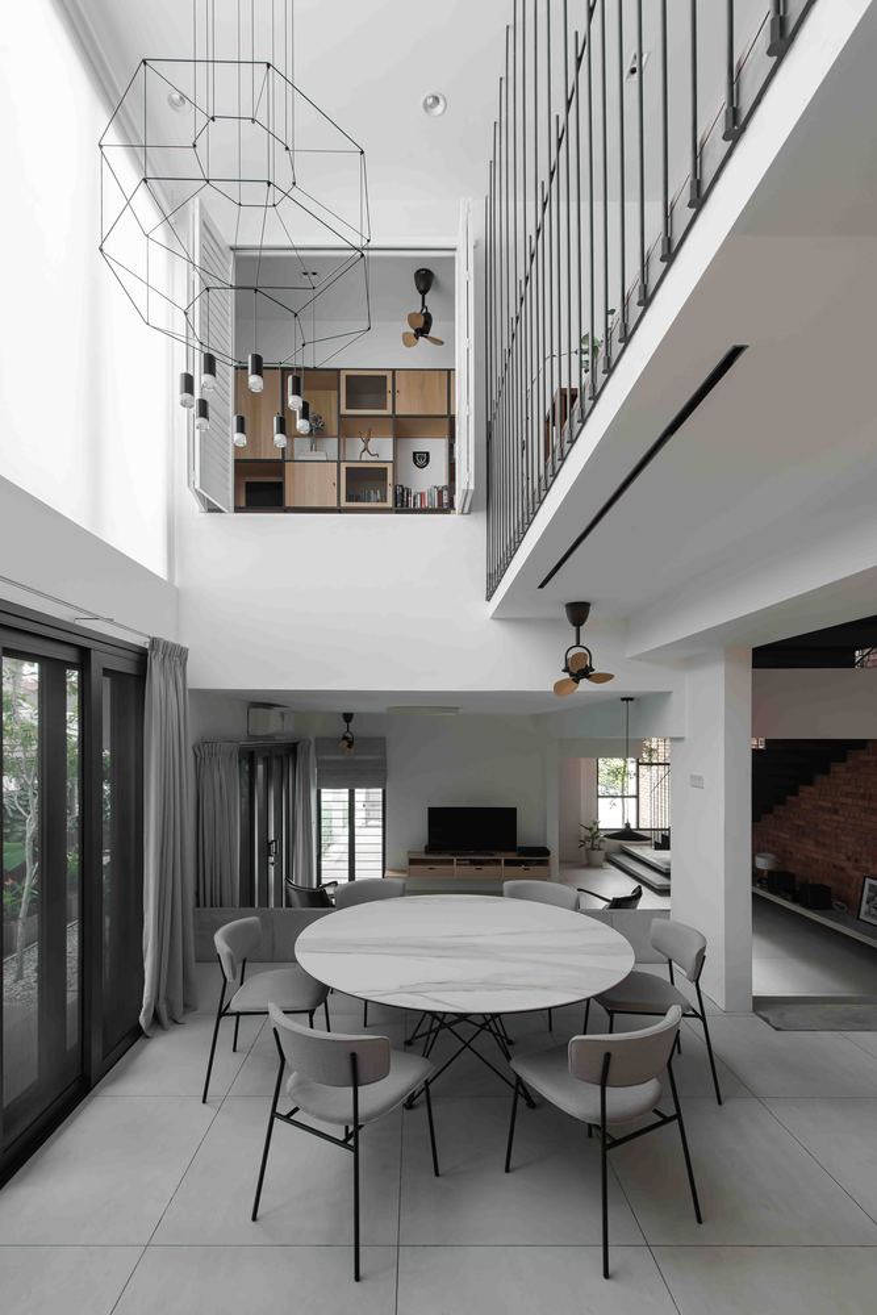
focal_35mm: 14
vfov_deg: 104.2
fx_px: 511
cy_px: 658
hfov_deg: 81.2
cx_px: 438
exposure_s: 1.6
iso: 100
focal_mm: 14
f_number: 14
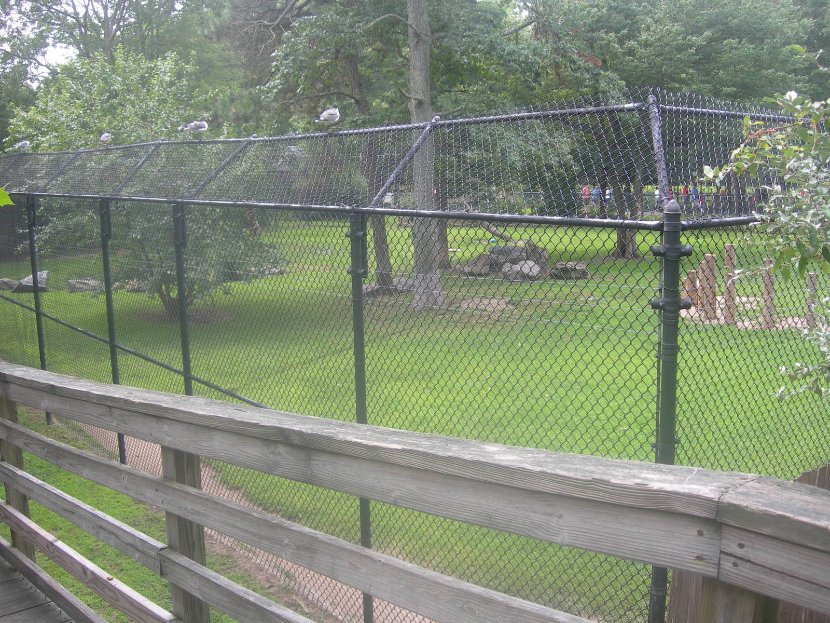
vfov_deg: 37.7
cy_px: 312
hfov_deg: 49.0
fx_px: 911
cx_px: 415
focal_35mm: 38
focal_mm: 7.8
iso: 50
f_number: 2.8
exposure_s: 1/118
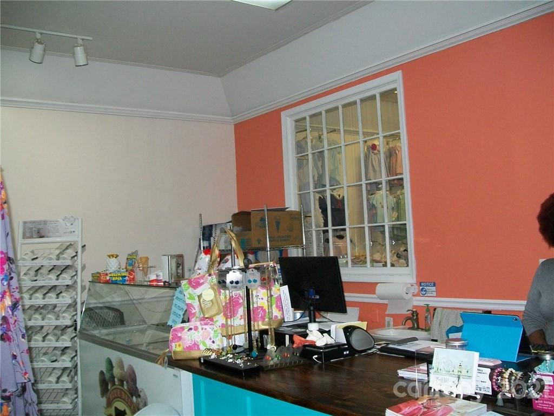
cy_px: 208
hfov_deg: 51.4
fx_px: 576
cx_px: 277
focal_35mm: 36
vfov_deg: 39.7
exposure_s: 1/60
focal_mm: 6
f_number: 2.7
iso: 160
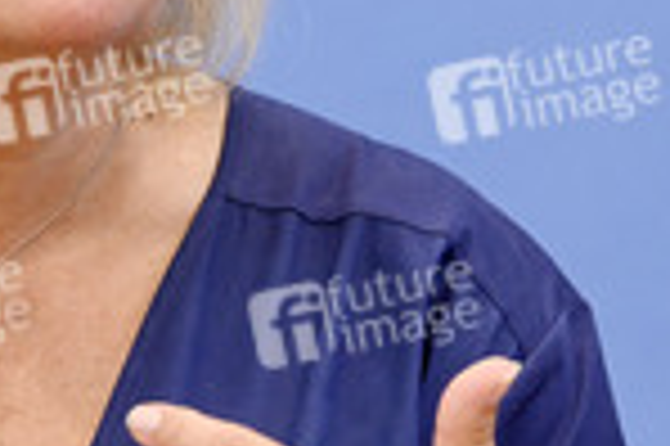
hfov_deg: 5.6
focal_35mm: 369
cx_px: -25
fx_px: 6860
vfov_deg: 3.7
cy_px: -23
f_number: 7.1
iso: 4000
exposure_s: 1/400
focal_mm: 122
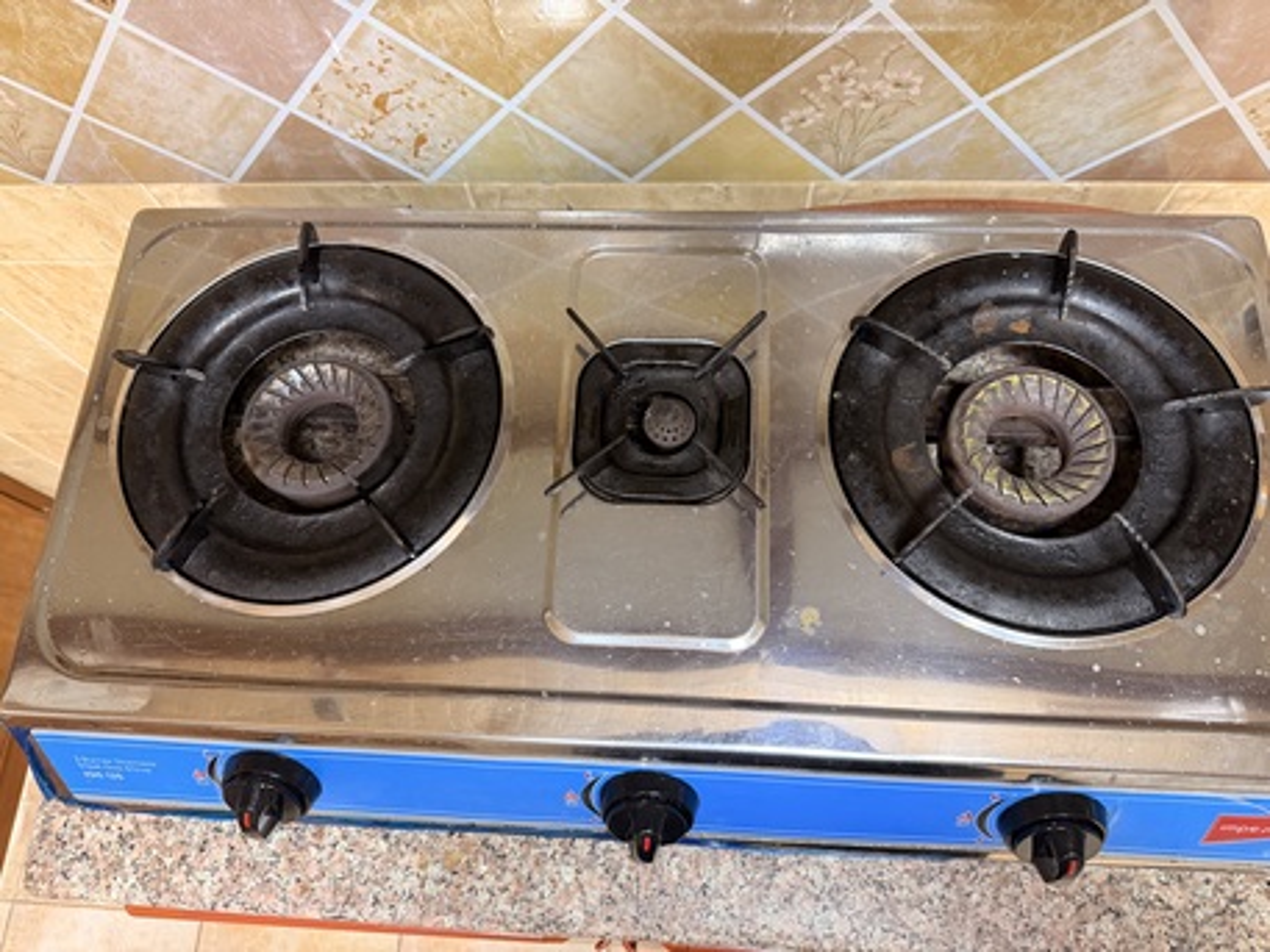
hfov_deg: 71.6
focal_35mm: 24
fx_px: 881
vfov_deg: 56.8
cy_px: 476
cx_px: 635
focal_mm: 6.76
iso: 500
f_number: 1.78
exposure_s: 1/60
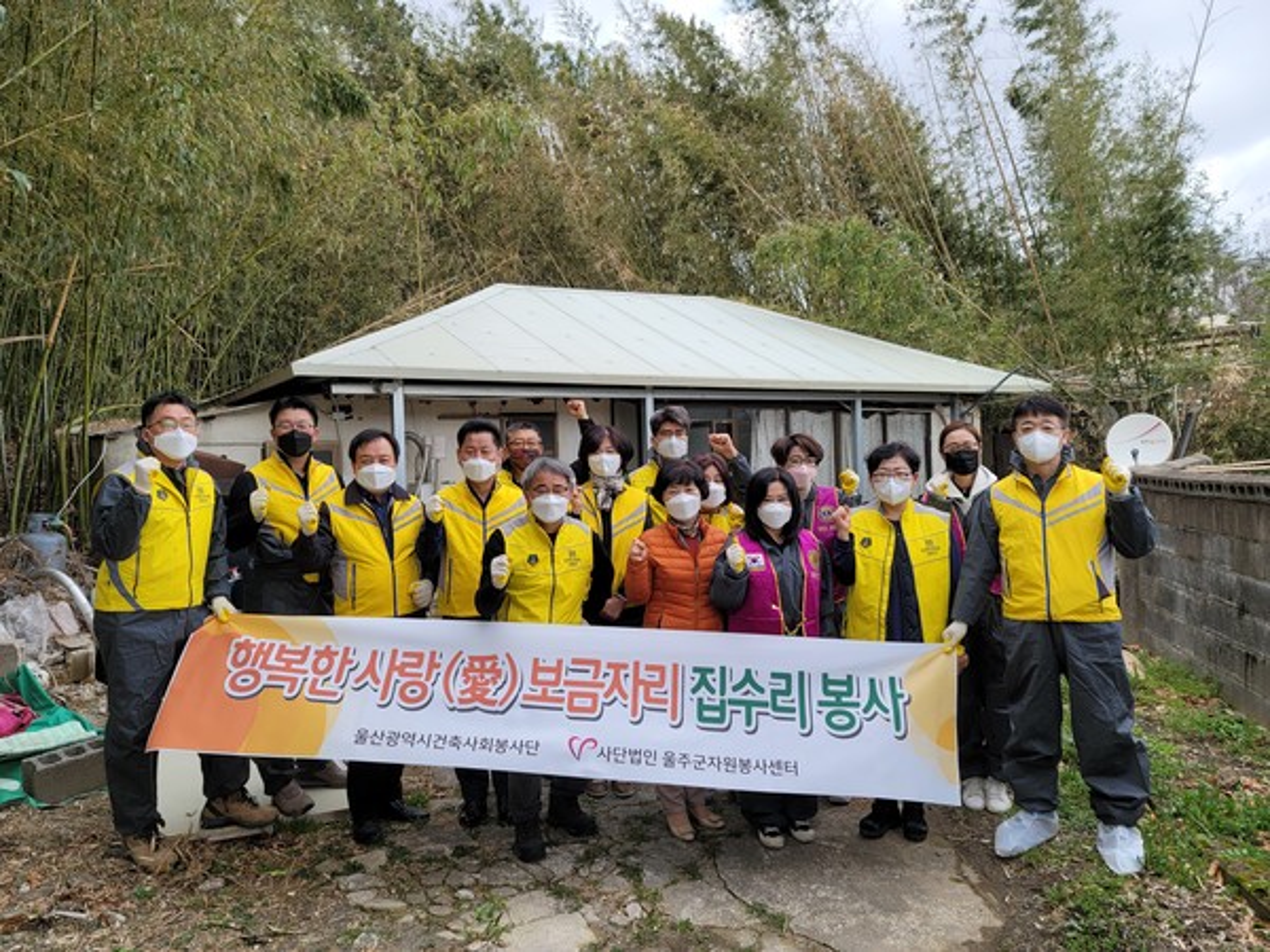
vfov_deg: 54.9
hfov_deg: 69.4
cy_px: 476
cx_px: 635
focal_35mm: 25
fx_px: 917
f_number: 1.8
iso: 20
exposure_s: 1/311
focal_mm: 7
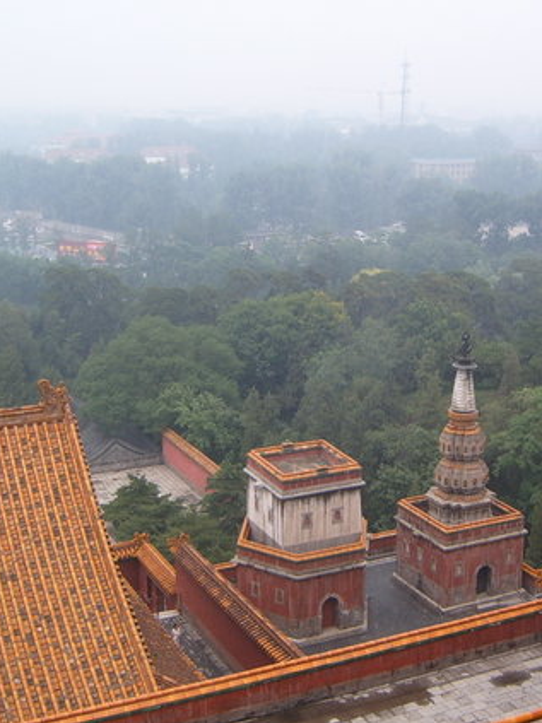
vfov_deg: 34.3
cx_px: 352
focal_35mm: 56
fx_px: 1170
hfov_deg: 26.0
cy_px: 314
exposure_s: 1/125
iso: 63
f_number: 6
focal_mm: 6.2
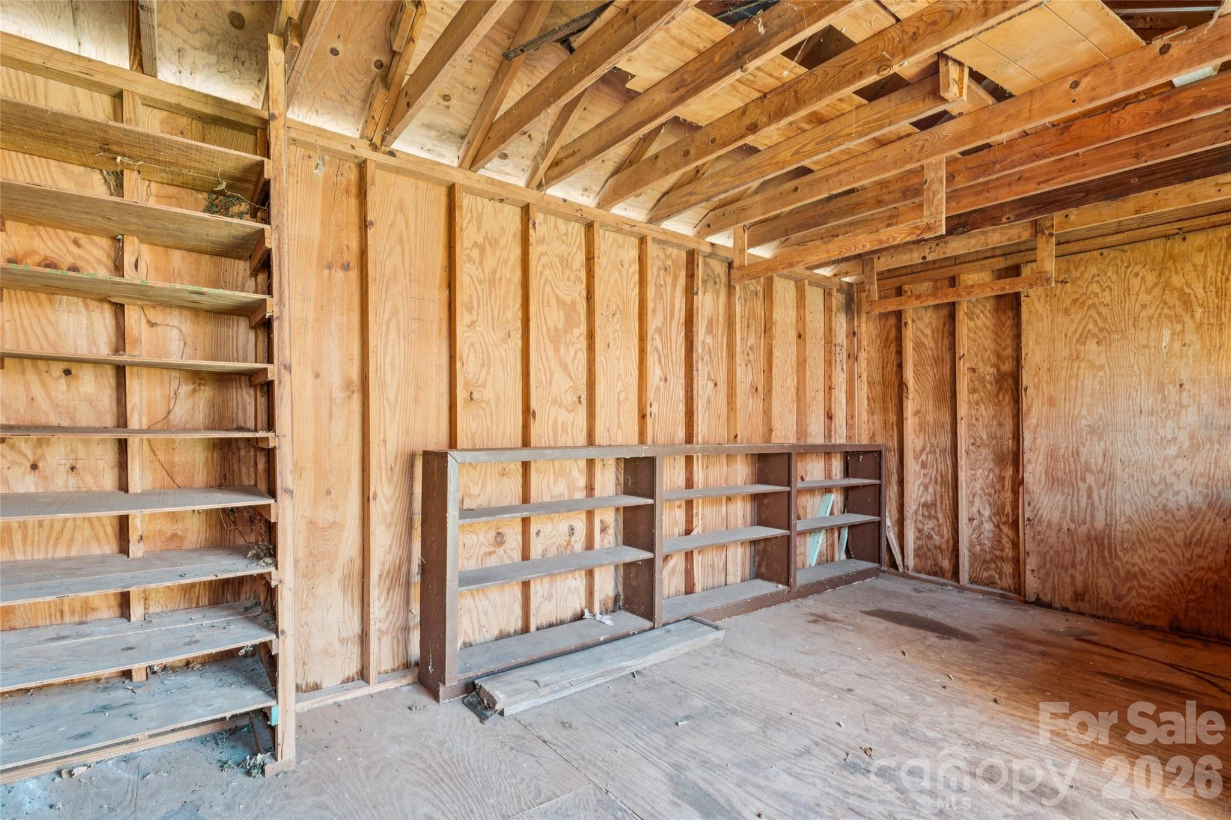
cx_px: 616
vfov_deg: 70.1
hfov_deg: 92.9
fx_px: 585
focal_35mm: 17
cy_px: 410
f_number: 11
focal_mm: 17.1
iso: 100
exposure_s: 2
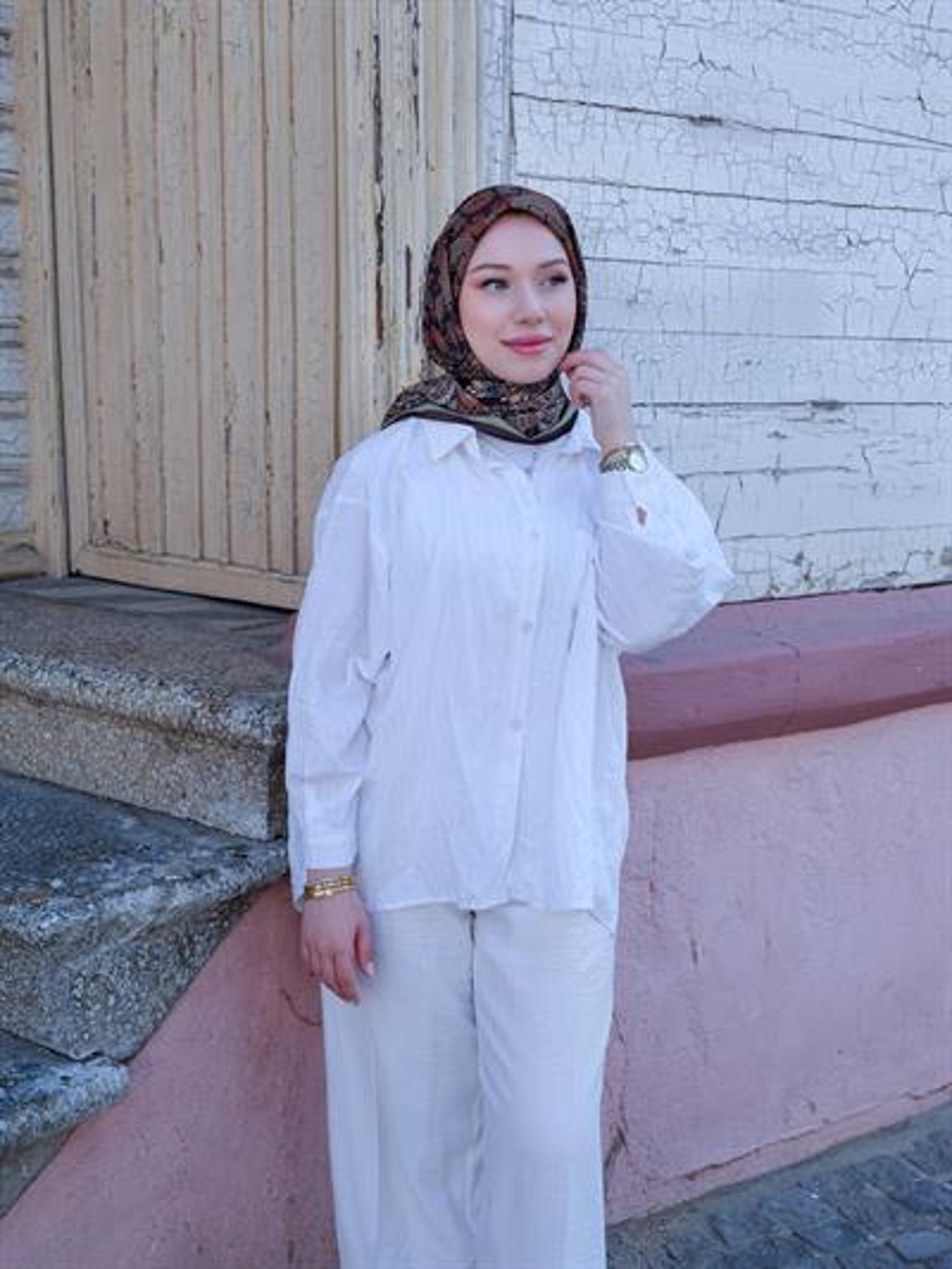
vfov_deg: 38.9
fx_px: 1796
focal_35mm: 49
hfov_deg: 29.7
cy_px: 634
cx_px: 476
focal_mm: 61.8
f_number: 7.1
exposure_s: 1/200
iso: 320
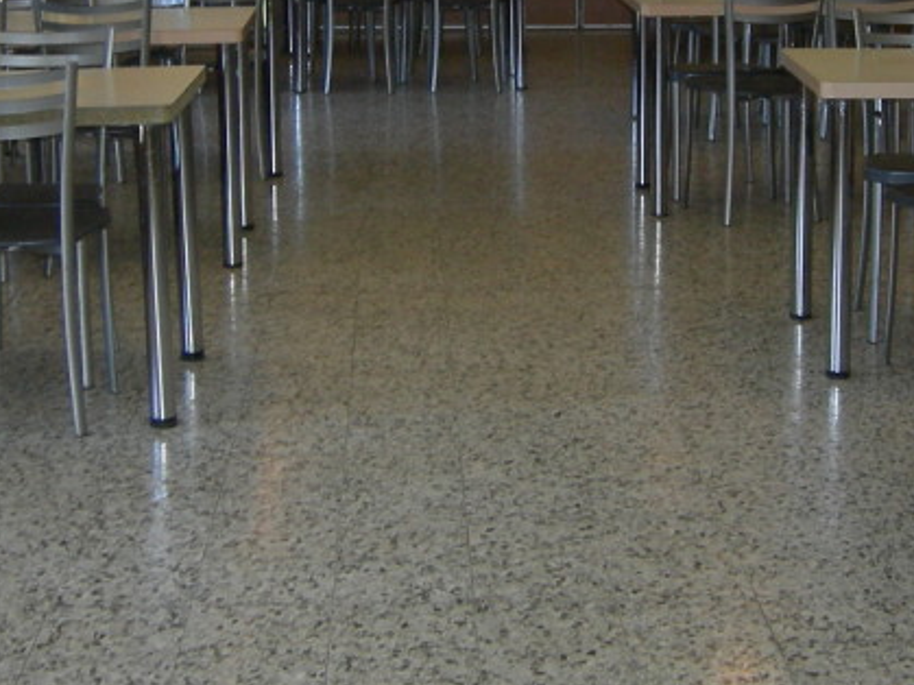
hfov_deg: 22.3
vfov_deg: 16.5
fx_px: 2323
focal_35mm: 88
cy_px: 24
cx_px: 497
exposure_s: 1/60.1
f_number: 2.7
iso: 154
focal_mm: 7.5
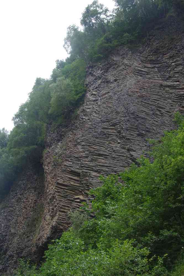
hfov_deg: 27.5
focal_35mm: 49
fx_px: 376
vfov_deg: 40.3
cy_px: 138
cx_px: 92
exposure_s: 1/60
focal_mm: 32.5
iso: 400
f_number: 6.3
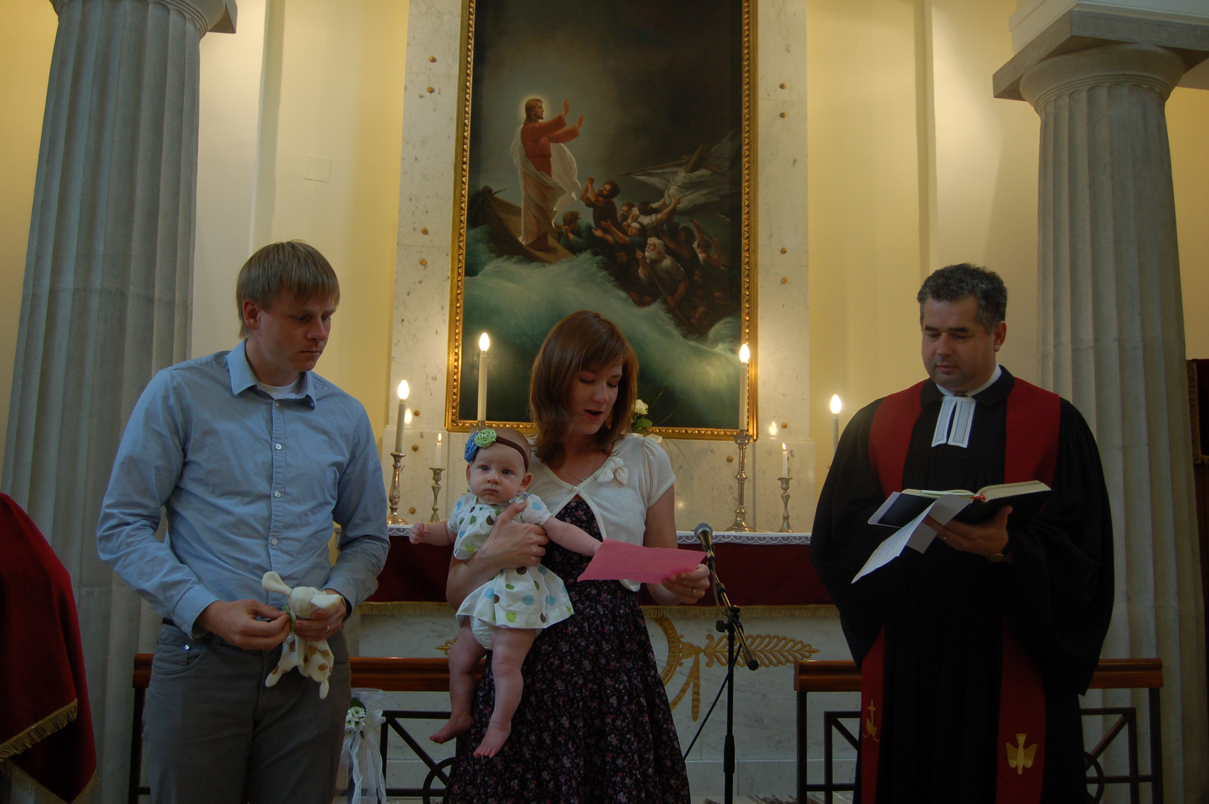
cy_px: 402
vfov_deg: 38.3
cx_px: 604
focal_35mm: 34
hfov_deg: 55.1
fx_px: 1158
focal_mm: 23
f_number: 4
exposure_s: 1/60
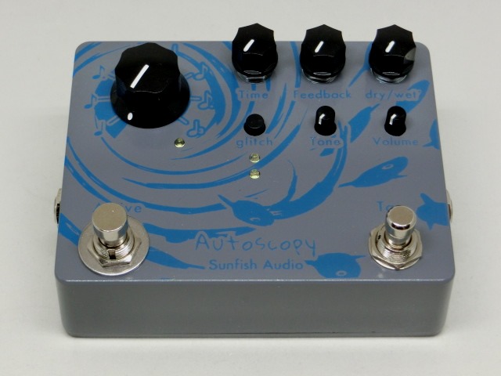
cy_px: 188
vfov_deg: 18.4
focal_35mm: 80
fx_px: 1158
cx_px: 250
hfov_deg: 24.4
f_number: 5.4
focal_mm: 14.3
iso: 320
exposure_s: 1/125
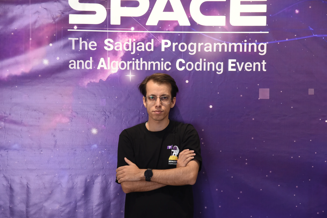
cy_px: 109
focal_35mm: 105
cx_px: 164
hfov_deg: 19.5
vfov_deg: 13.0
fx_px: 954
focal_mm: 105
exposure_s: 1/100
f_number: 6.3
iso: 1250
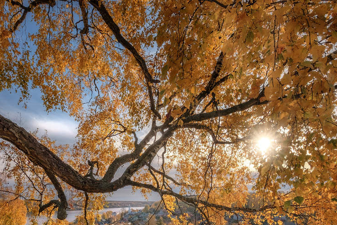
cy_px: 200
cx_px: 130
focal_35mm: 23
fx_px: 215
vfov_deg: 49.5
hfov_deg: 75.0
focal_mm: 8
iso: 400
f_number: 11
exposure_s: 1/105
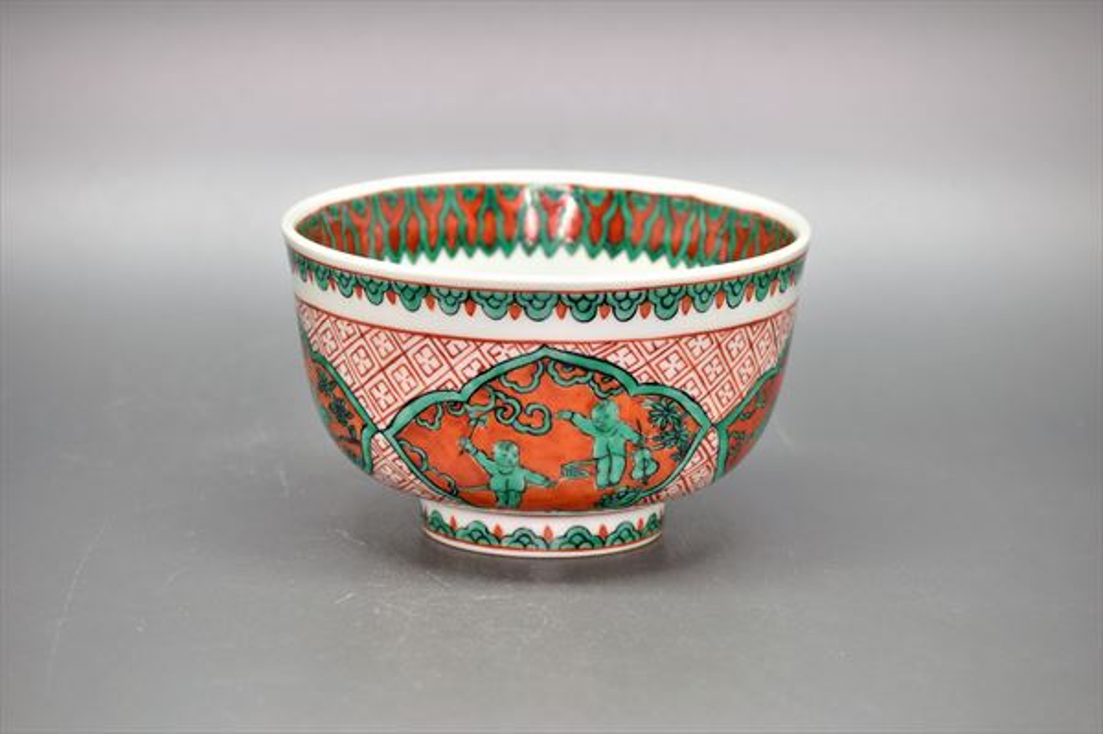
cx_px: 552
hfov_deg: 14.0
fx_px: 4500
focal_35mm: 147
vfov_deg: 9.3
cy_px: 367
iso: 400
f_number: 8
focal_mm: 98
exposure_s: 1/60
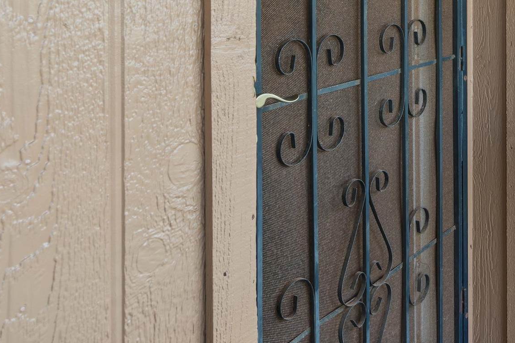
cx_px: 510
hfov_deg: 40.1
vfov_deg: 27.7
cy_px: -58
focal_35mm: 43
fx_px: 615
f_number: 8
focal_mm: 16
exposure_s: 1/8
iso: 100
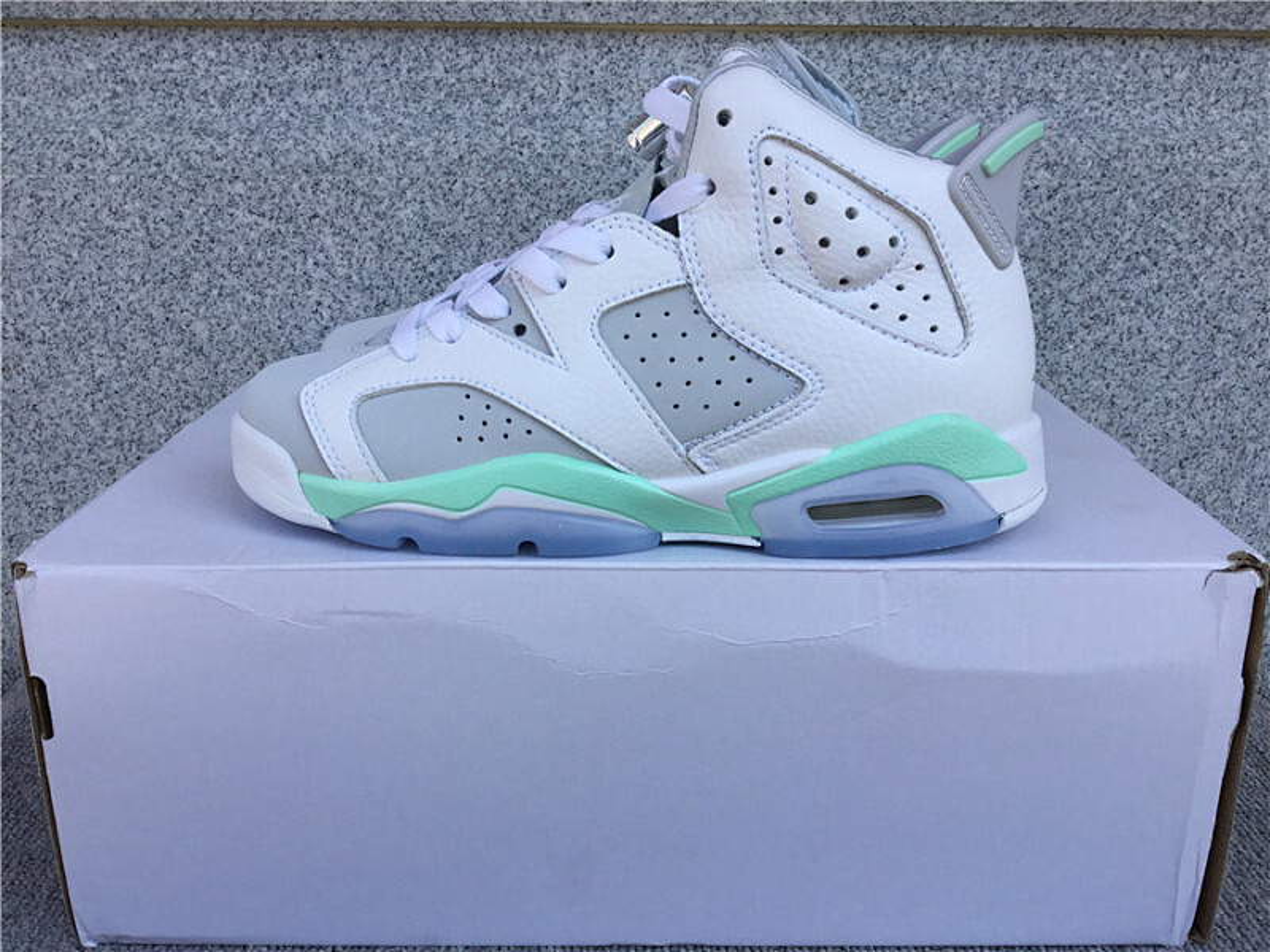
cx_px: 635
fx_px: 1137
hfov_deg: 58.4
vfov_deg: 45.4
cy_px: 476
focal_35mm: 31
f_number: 2.4
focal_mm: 3.3
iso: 25
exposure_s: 1/769
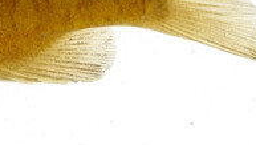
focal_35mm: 391
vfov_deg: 3.1
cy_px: 130
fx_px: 2657
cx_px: 280
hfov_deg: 5.5
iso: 100
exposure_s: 1/200
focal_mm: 60
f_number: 10
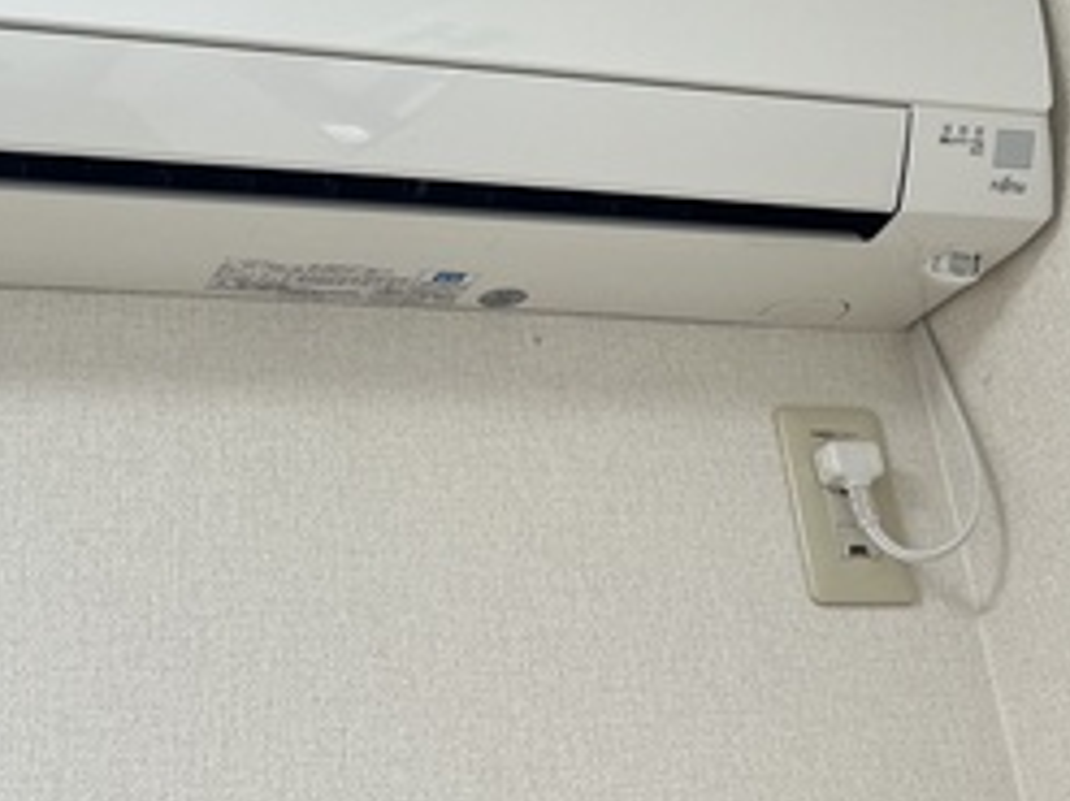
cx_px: 334
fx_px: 1823
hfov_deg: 32.4
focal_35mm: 59
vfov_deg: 23.8
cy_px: 22
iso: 80
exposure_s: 1/60
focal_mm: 5.1
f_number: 1.6
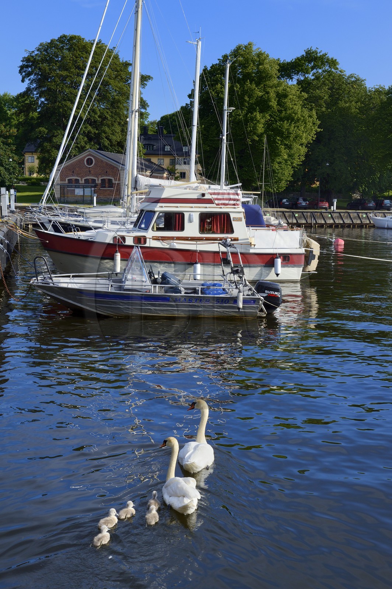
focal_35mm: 48
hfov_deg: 28.0
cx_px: 196
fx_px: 785
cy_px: 294
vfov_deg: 41.1
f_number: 11
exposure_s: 1/250
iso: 200
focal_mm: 48
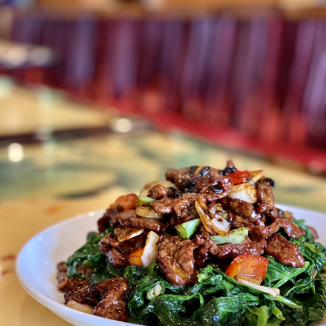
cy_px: 203
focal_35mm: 62
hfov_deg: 27.7
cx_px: 163
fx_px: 661
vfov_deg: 27.6
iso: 320
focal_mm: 6
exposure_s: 1/40
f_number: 2
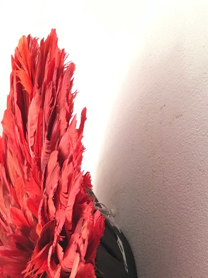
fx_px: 513
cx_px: 68
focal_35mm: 64
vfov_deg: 28.7
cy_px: 265
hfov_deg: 22.8
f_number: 2.2
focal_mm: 4.15
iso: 80
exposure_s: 1/17
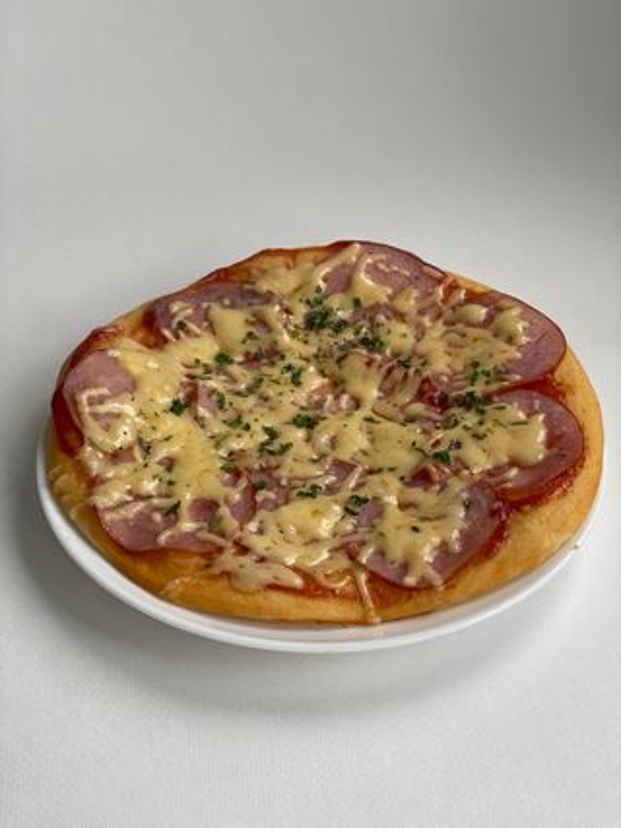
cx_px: 310
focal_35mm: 52
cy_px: 414
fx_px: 1244
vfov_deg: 36.8
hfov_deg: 28.0
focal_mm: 6
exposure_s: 1/122
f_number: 2
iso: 50
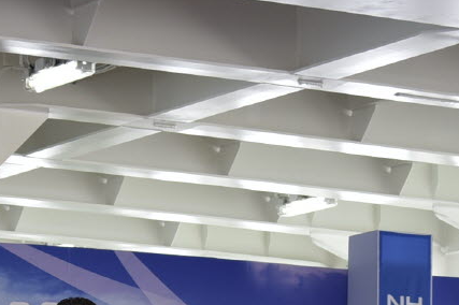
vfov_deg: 6.9
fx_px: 2497
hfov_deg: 10.5
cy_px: 390
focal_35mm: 196
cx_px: 92
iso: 220
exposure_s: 1/200
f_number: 4
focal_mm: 38
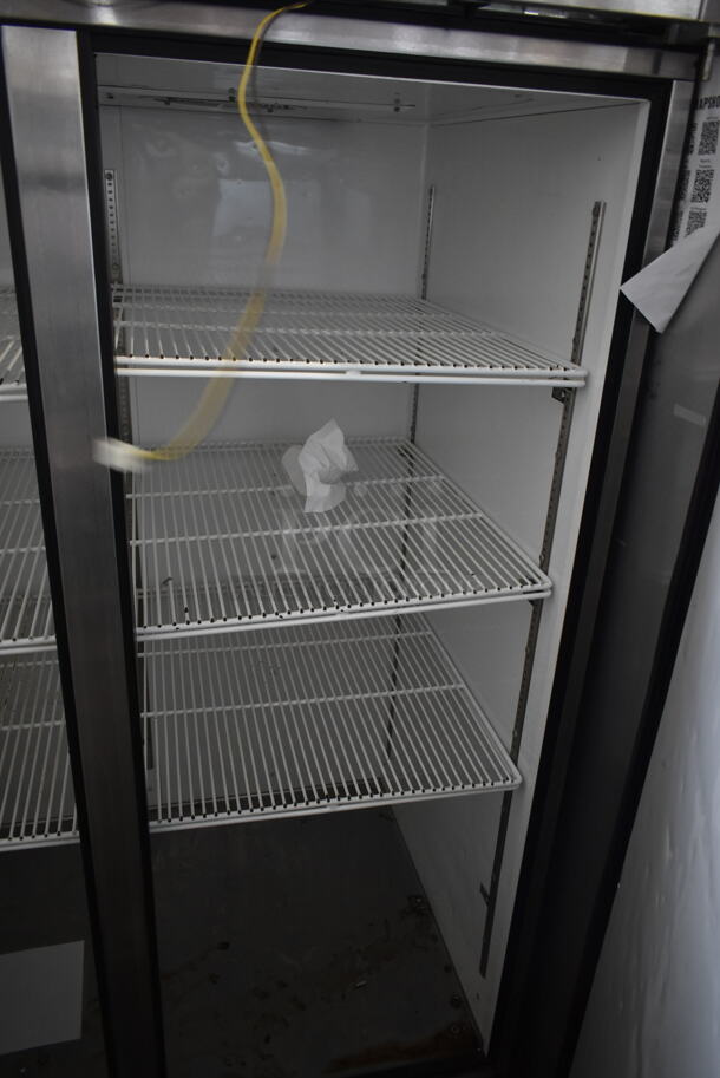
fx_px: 809
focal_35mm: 27
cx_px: 360
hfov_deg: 48.0
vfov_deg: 67.3
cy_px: 539
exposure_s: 1/30
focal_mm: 18
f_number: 3.5
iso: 1100
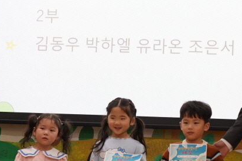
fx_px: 719
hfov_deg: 18.9
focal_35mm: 107
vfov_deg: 12.8
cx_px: 195
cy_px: 74
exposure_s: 1/200
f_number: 5.6
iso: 2500
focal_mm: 34
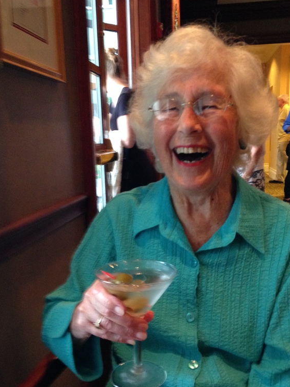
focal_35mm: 40
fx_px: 447
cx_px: 149
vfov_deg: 46.7
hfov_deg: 36.0
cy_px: 214
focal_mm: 4.12
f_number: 2.4
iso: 320
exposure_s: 1/20
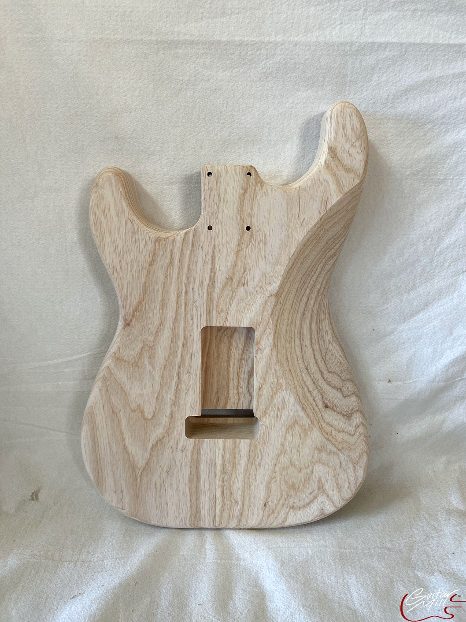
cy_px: 311
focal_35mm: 26
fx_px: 467
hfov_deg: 53.1
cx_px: 233
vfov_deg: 67.3
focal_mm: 4.25
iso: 64
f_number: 1.8
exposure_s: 1/60
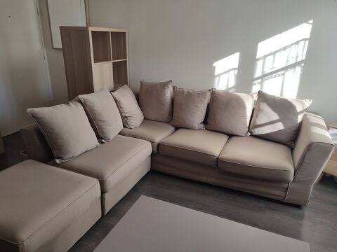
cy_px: 126
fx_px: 243
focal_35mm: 25
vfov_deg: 54.9
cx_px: 168
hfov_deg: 69.4
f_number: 1.9
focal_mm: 6.04
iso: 53
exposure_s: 1/50
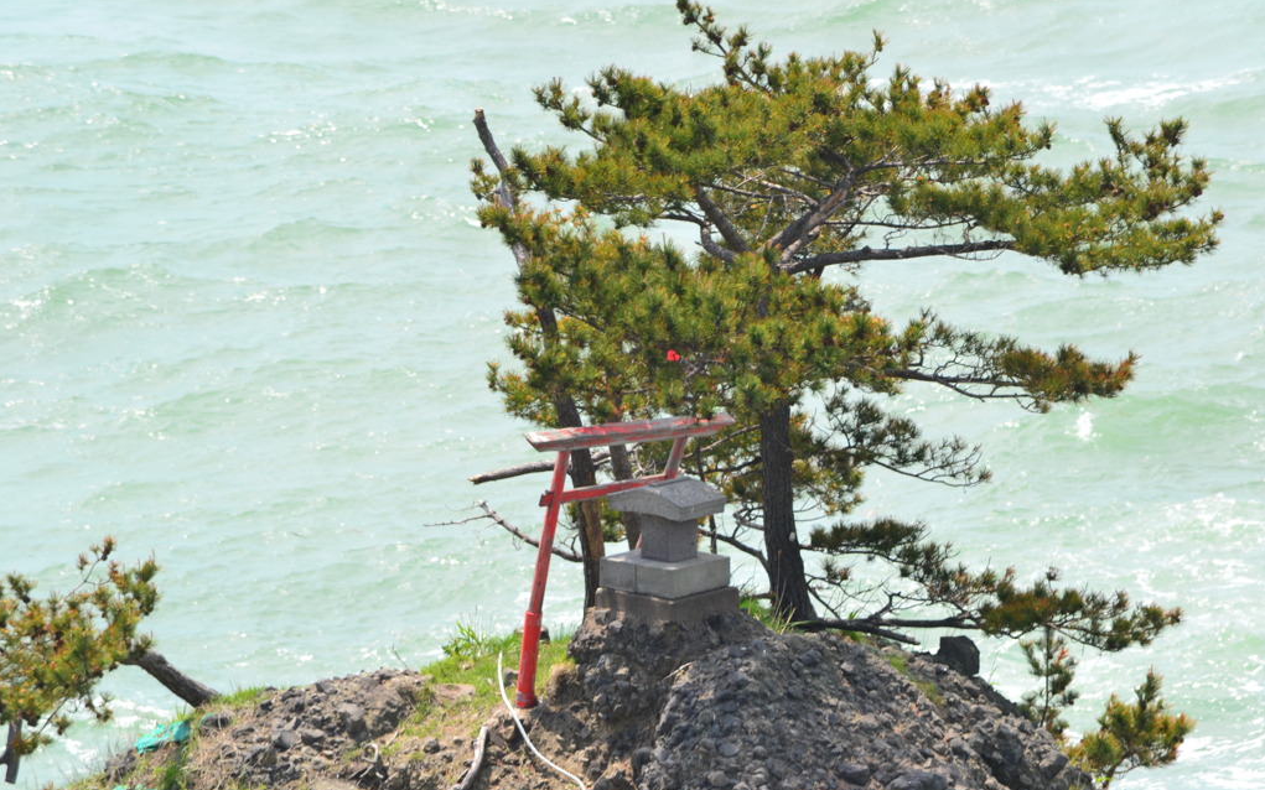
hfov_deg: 4.6
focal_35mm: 460
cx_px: 633
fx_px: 15858
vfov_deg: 2.9
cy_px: 419
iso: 400
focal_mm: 300
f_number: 11
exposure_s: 1/320
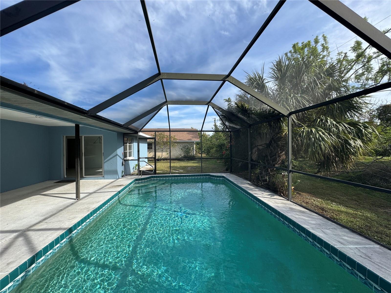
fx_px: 158
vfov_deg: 85.7
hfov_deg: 102.1
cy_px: 146
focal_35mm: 14
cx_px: 196
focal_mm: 2.22
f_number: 2.2
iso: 50
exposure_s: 1/713
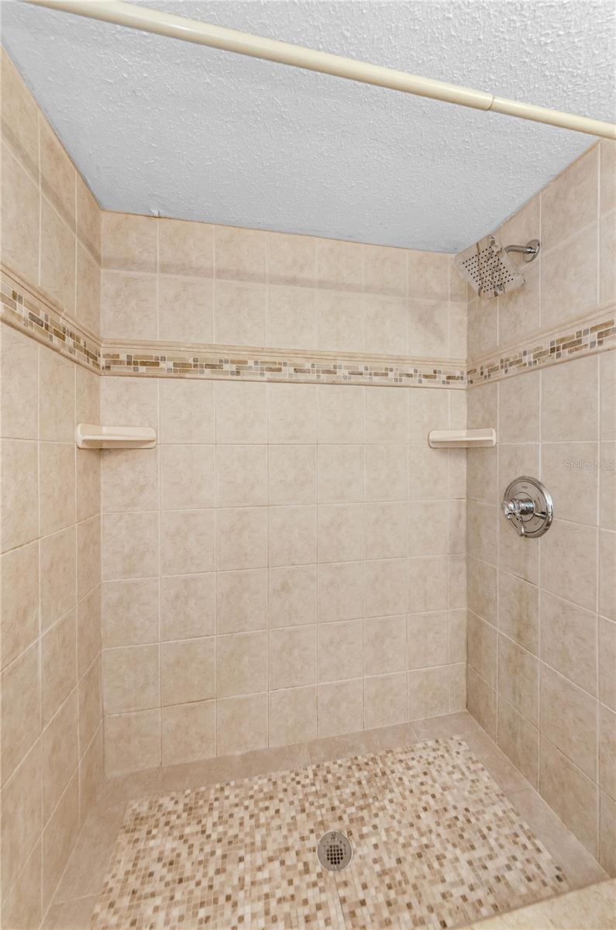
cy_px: 465
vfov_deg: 112.7
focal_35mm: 12
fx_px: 309
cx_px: 308
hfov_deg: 89.8
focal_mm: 8
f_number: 7.1
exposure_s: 1/40
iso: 320
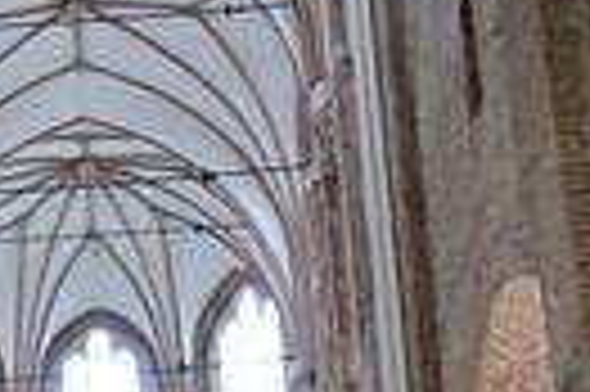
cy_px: 746
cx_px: 50
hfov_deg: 17.8
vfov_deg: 11.1
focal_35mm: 113
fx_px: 1850
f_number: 2.8
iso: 1250
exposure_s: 1/15
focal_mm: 16
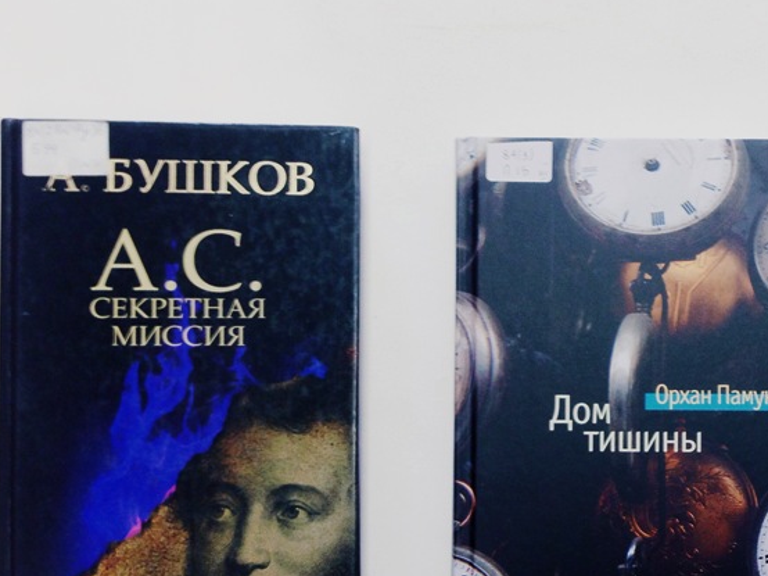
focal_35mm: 61
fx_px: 1353
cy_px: 404
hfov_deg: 30.9
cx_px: 621
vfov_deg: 23.8
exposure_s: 1/20
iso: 50
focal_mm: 4.12
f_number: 2.4
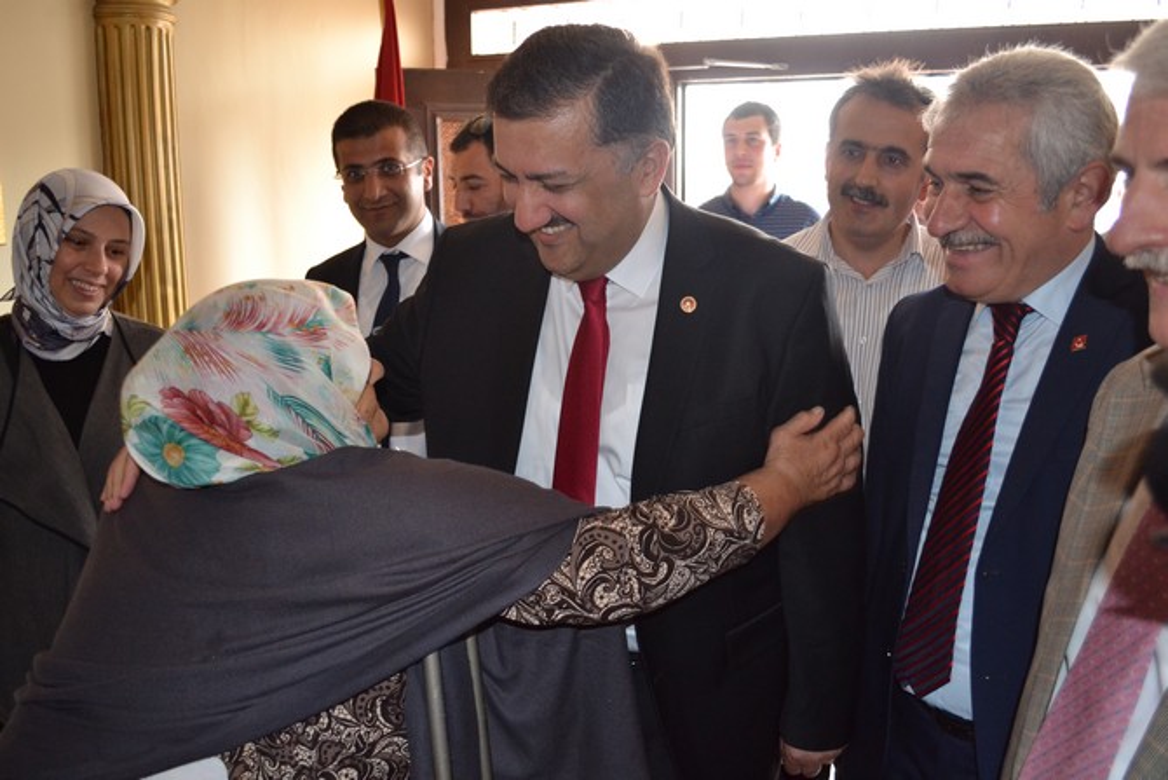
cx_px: 584
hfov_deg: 57.2
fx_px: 1071
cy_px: 390
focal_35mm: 33
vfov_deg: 40.0
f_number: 3.8
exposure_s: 1/60
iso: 1250
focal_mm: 22
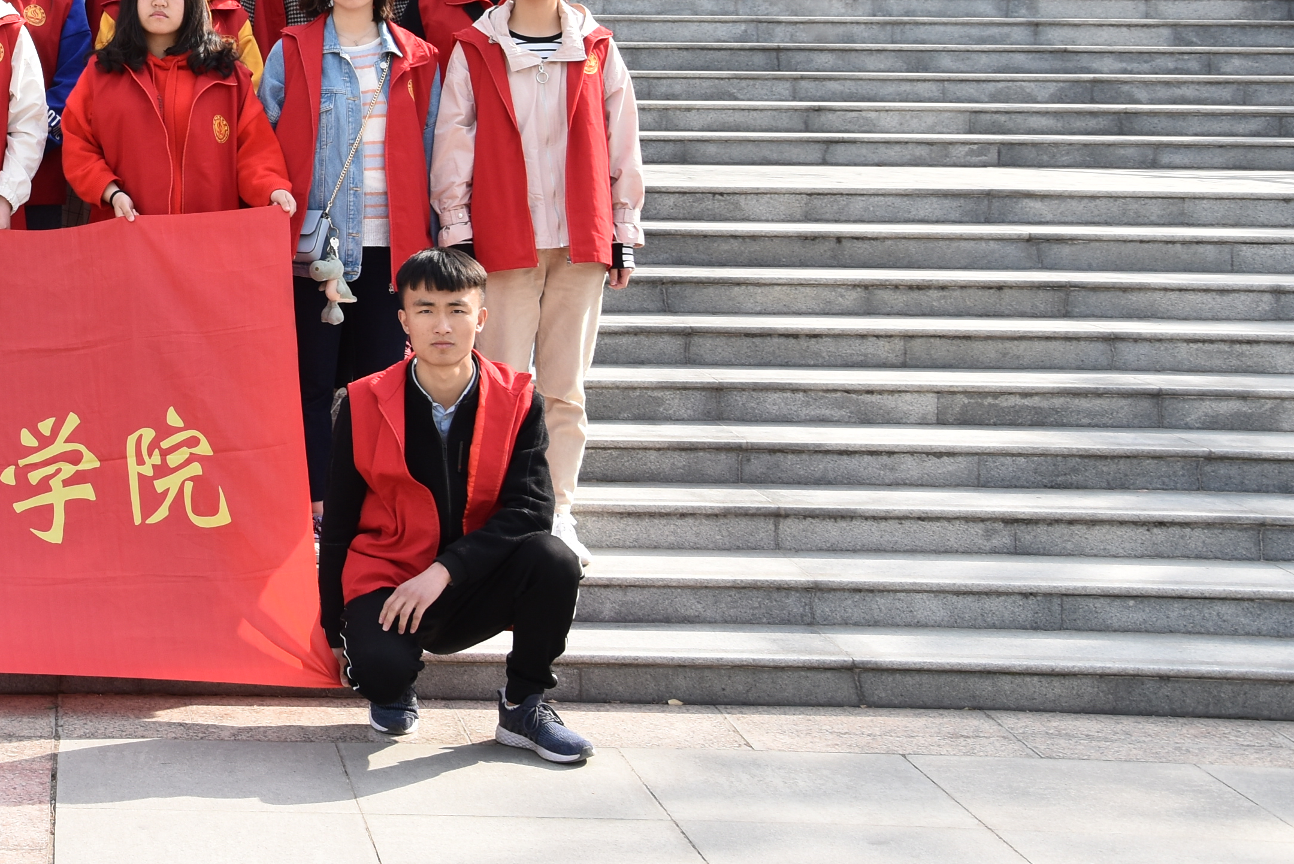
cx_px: 14
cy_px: -25
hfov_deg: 24.8
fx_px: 2806
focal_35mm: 78
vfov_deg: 17.1
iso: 220
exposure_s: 1/250
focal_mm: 25
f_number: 8
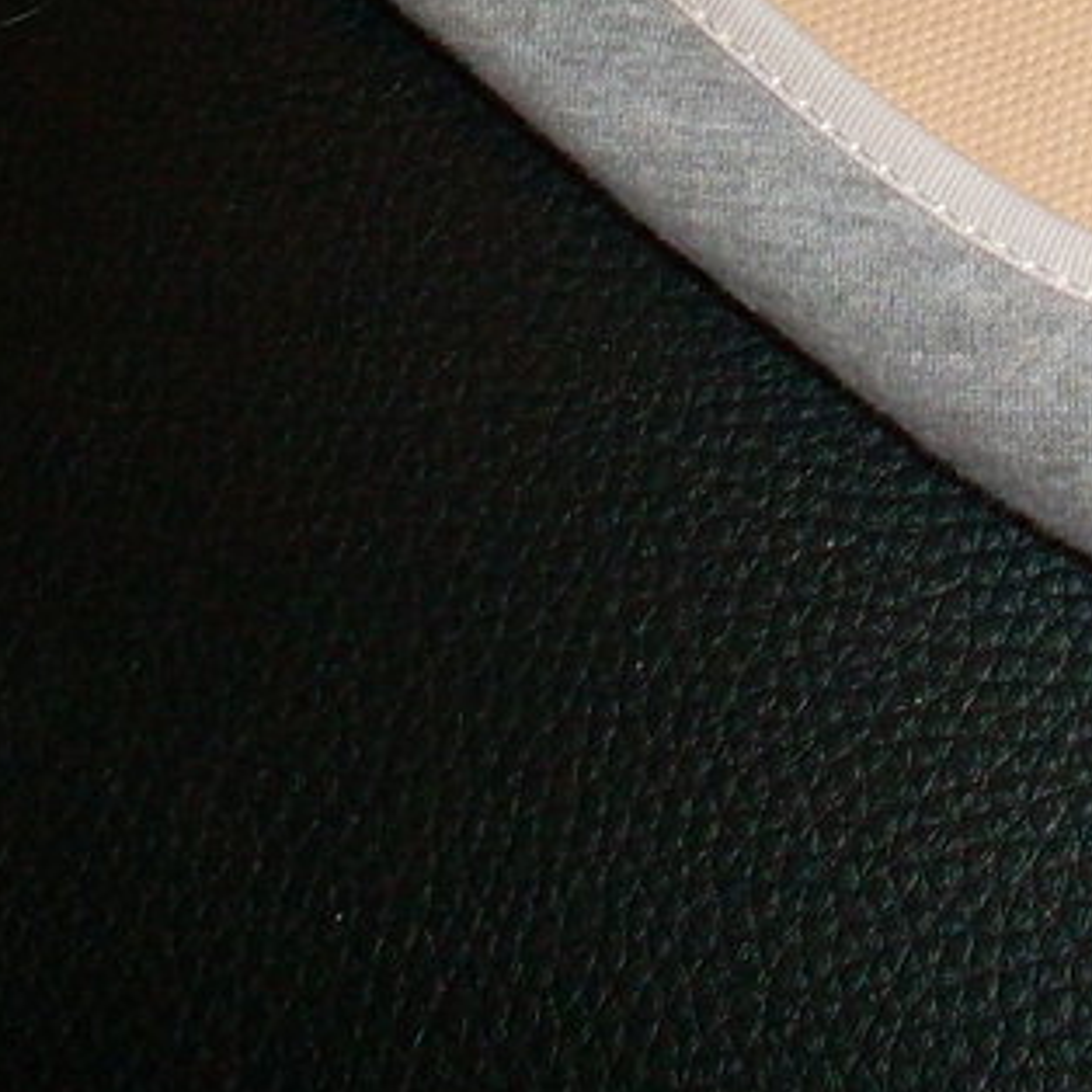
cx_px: 1240
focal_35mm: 105
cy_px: -553
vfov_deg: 15.3
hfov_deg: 16.0
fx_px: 3747
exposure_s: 1/45
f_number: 3.3
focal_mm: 4.1
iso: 100
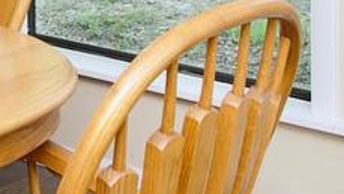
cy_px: -242
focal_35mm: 99
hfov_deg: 18.5
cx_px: -204
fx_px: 903
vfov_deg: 10.8
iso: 400
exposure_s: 1/15
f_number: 7.1
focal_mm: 10
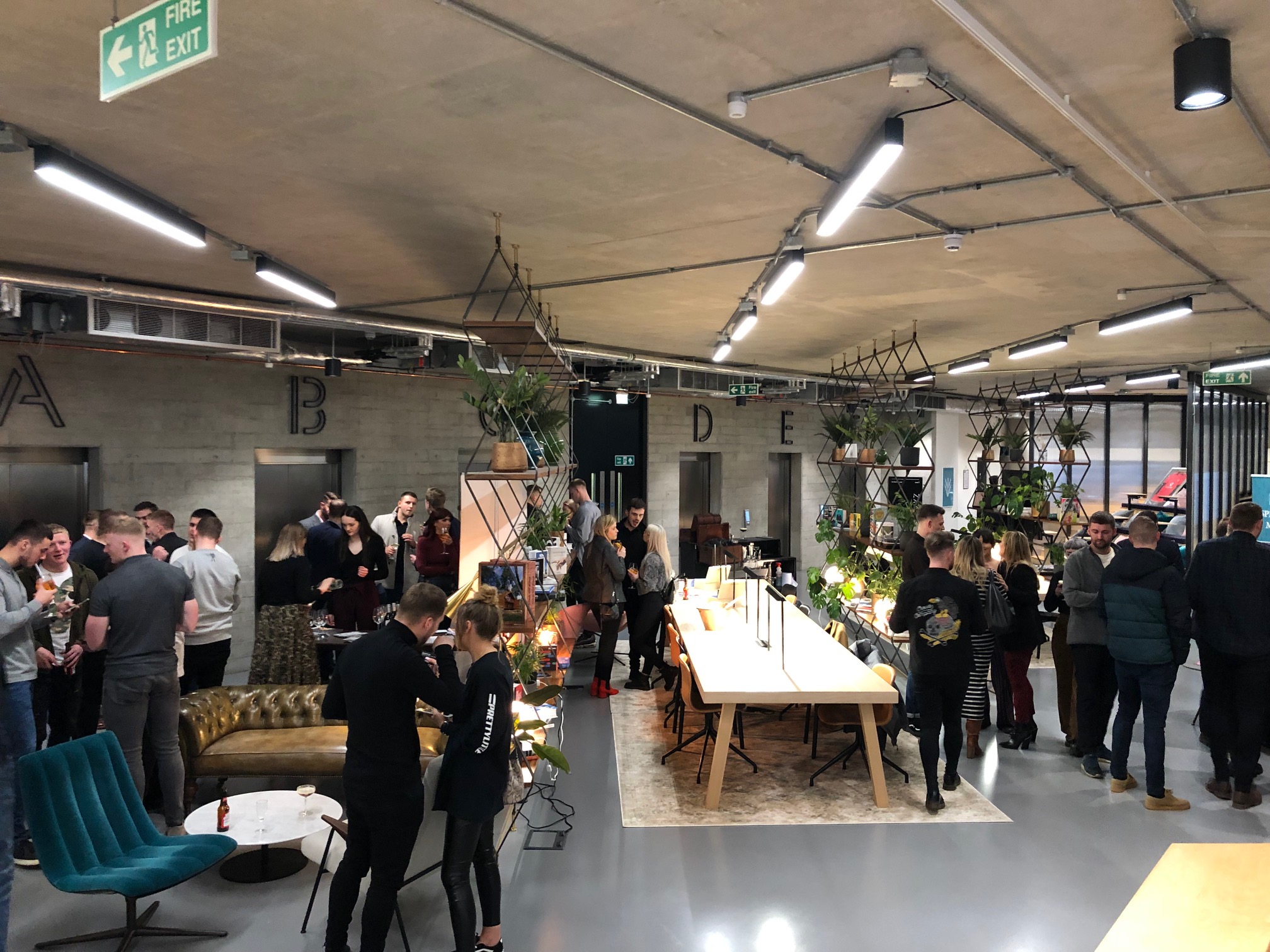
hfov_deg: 63.4
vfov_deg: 49.7
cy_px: 476
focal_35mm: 28
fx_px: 1027
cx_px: 635
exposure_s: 1/10
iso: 100
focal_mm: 4
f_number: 1.8
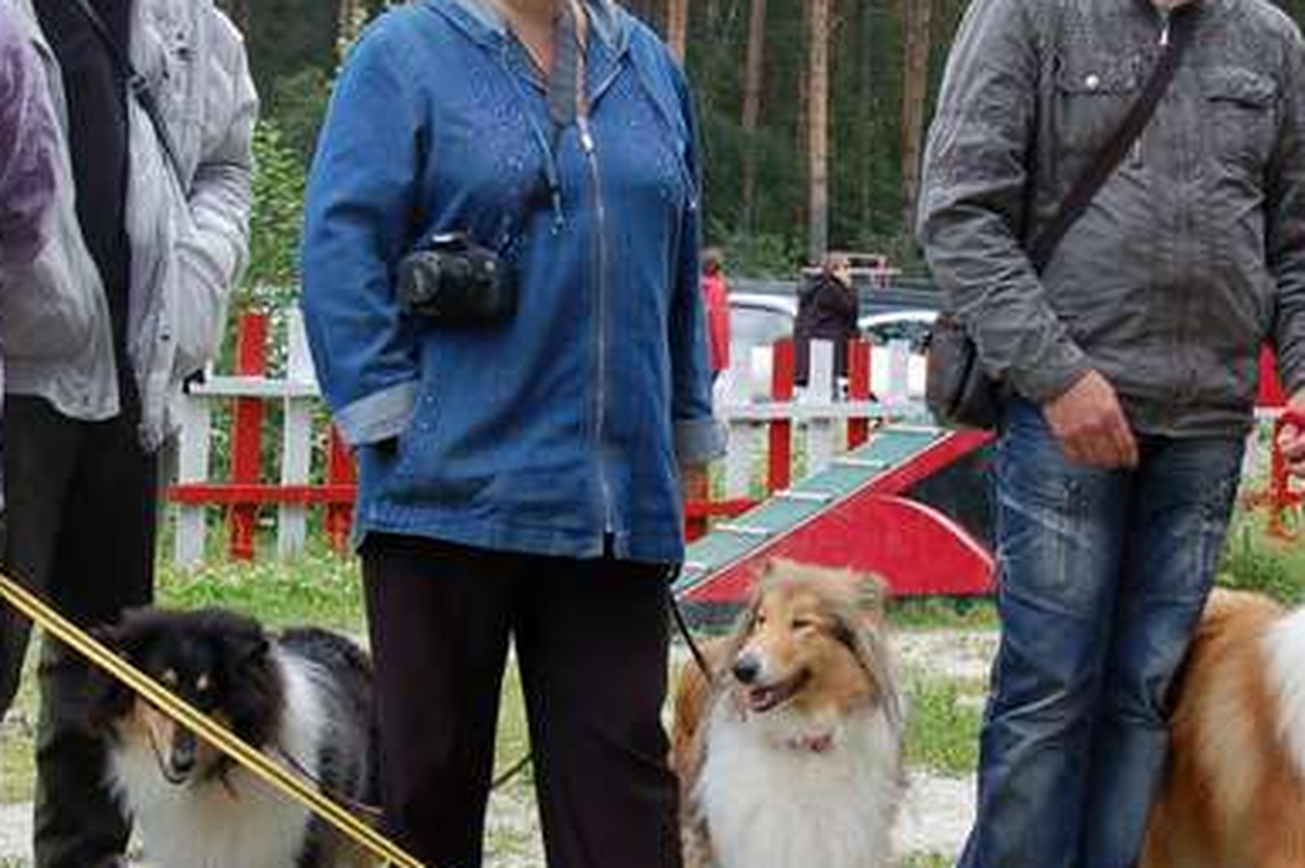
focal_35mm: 81
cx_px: 630
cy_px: 512
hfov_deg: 25.1
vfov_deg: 16.8
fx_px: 2934
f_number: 5.6
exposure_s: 1/125
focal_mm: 26
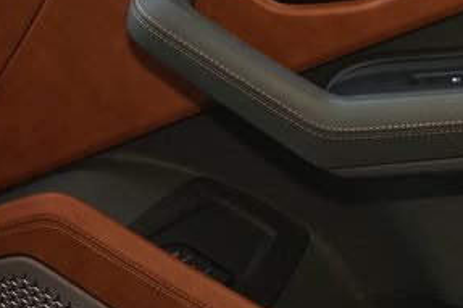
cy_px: 89
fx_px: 1285
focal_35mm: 100
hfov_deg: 19.8
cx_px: 471
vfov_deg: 13.6
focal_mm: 28
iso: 1250
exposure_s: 1/50
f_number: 7.1
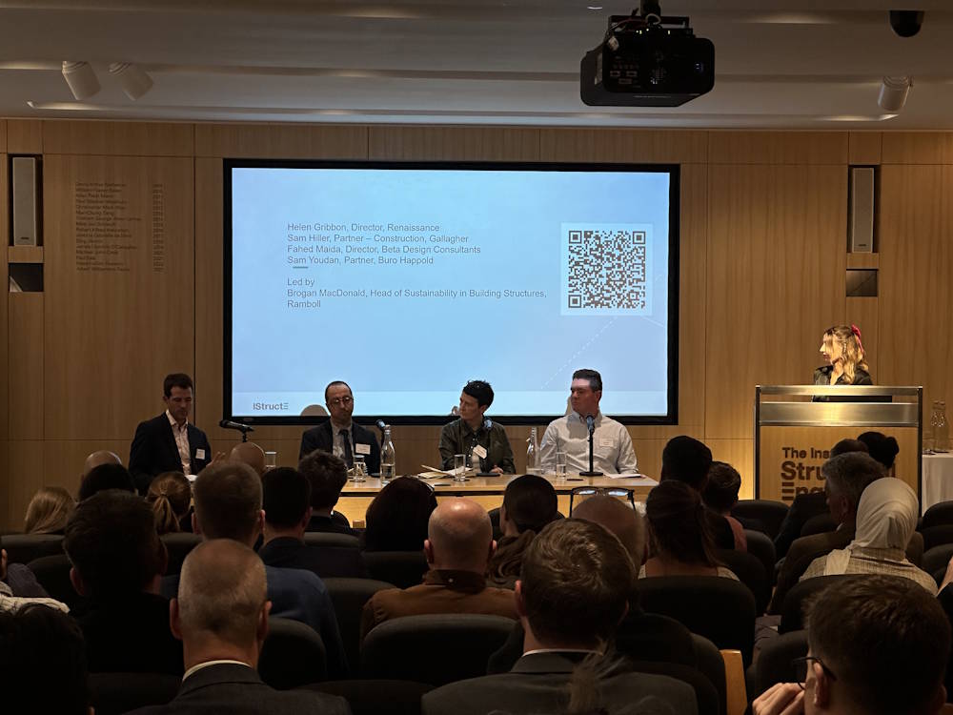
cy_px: 358
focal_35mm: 77
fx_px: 2120
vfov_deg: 19.1
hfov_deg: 25.3
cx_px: 476
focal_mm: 9
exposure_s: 1/100
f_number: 2.8
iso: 100
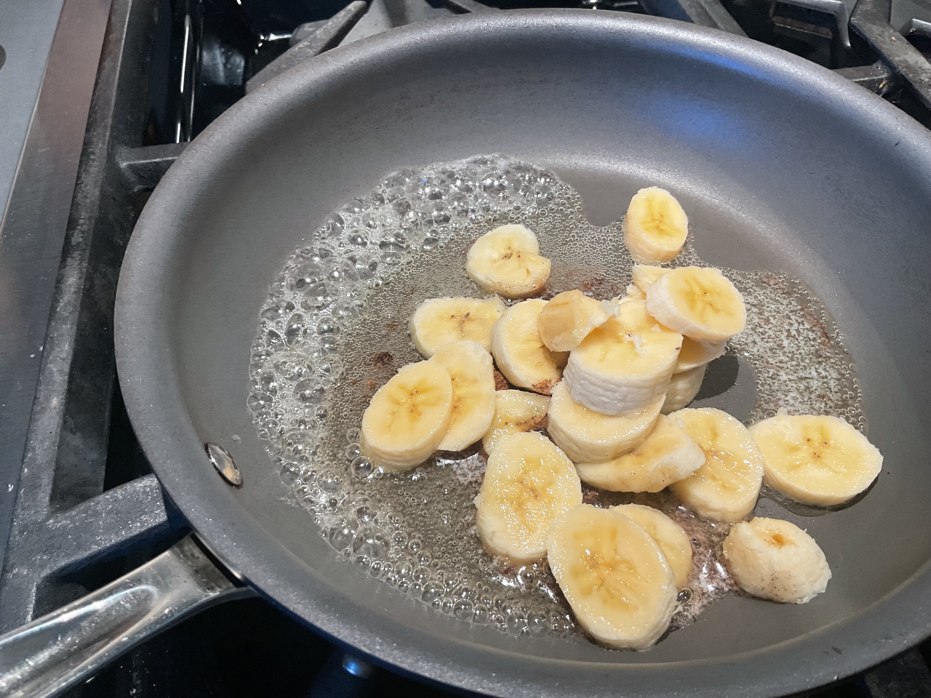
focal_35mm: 29
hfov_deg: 61.7
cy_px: 349
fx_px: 780
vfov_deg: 48.2
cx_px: 466
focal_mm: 3
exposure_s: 1/60
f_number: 1.8
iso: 64
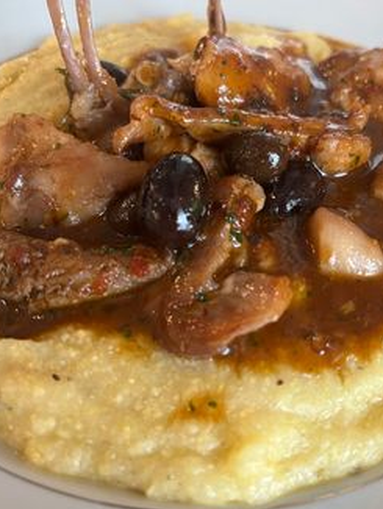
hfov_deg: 41.8
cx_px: 217
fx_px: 501
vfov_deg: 53.9
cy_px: 256
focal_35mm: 34
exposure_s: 1/50
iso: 250
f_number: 1.6
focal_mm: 5.1
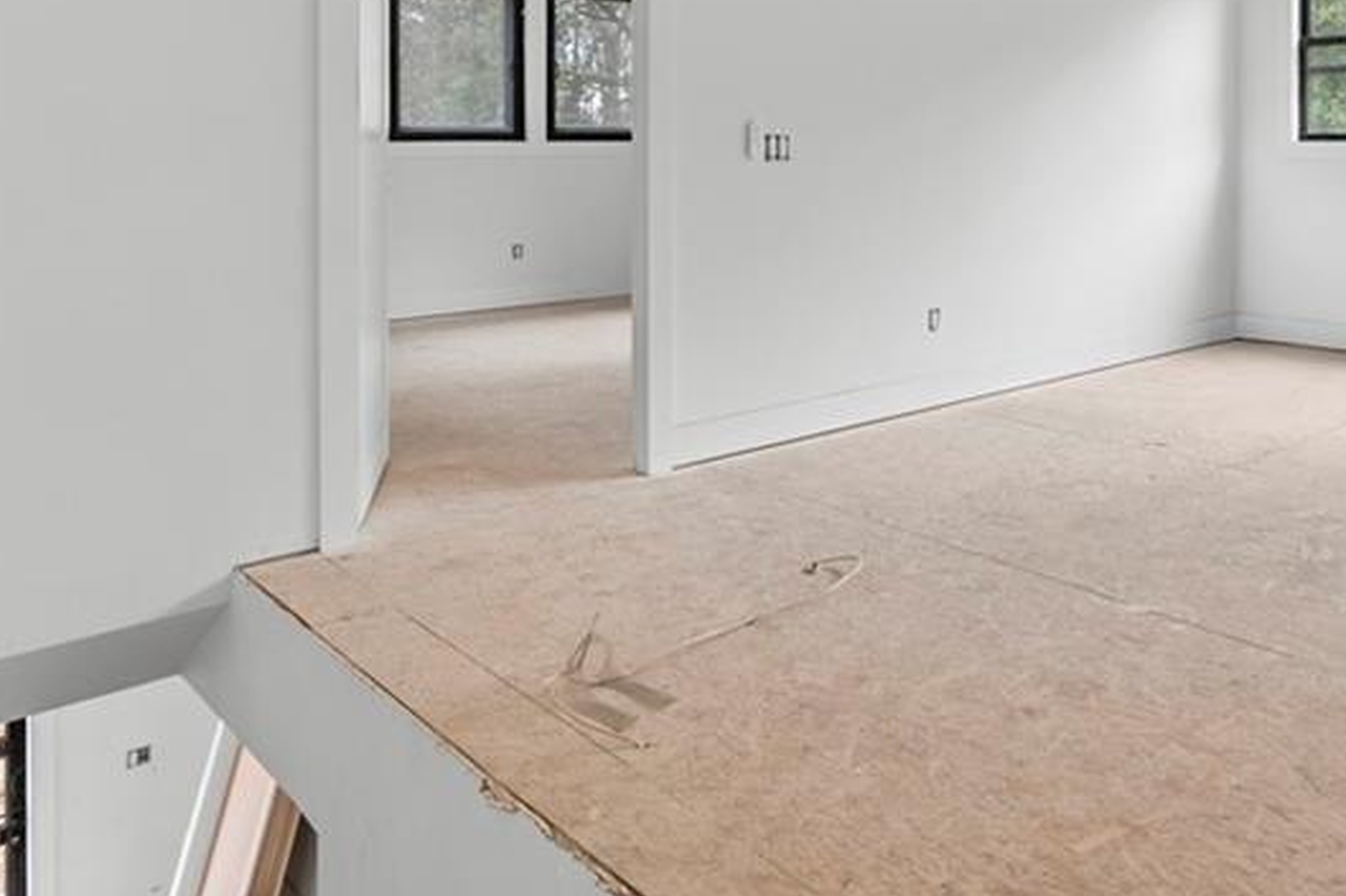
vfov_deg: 40.3
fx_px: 1158
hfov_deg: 55.0
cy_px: 158
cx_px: 1125
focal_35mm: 31
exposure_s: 1/4
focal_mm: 16
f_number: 2.8
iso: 250
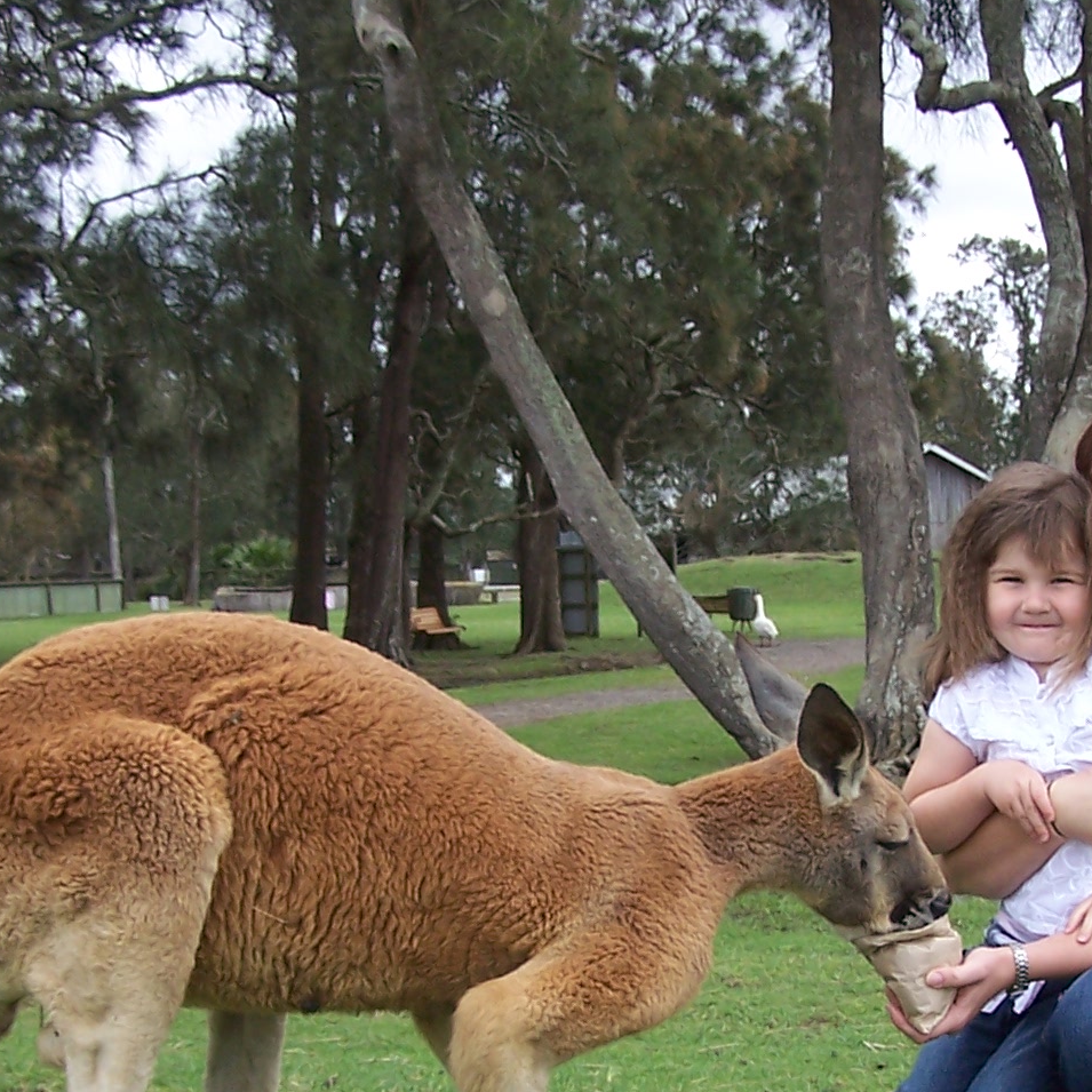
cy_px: 854
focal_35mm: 81
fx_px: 2891
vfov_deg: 21.2
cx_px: 718
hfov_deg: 21.3
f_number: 2.8
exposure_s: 1/350
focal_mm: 6.3
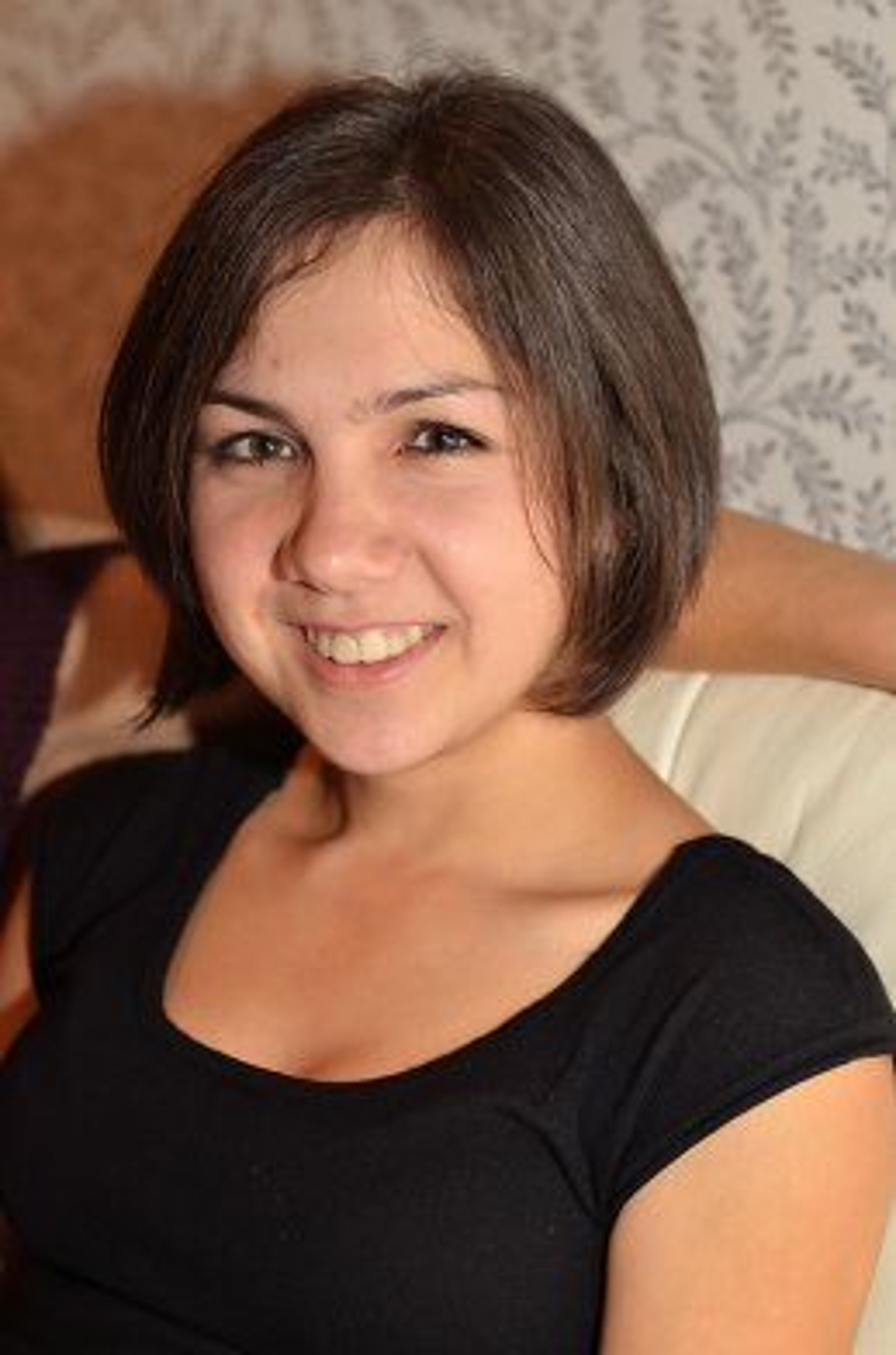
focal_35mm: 75
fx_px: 2817
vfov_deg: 27.1
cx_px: 448
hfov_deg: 18.1
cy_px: 678
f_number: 2.8
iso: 800
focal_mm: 50
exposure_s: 1/200
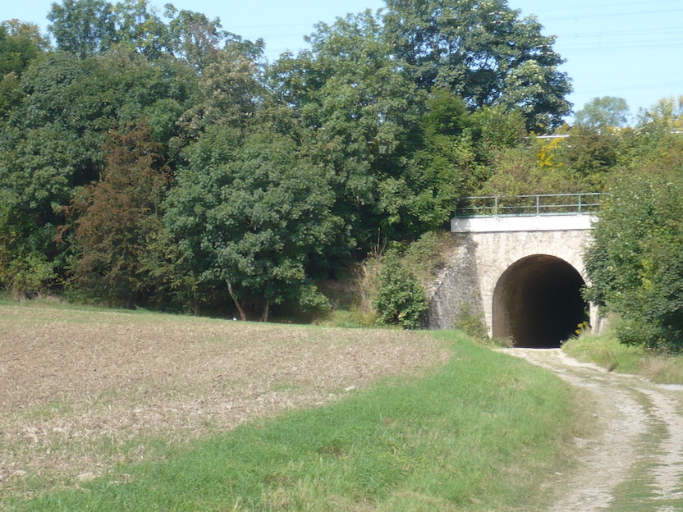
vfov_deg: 10.3
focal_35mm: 144
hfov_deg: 13.7
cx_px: 342
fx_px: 2841
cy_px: 256
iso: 100
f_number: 5
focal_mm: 17.4
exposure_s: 1/250
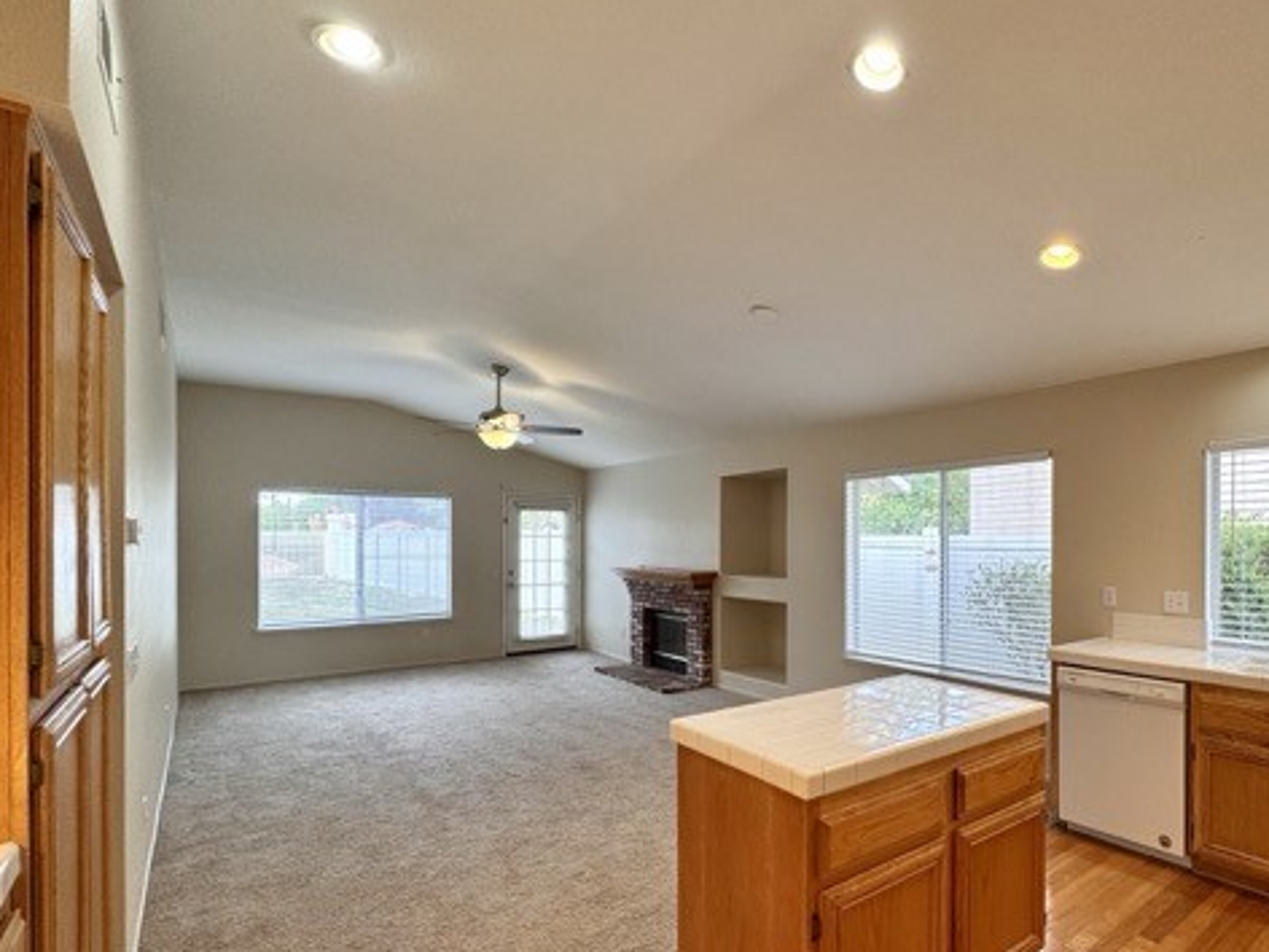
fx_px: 697
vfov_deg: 68.3
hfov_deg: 82.5
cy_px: 546
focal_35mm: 19
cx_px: 820
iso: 100
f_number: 2.2
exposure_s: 1/120
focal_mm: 2.22
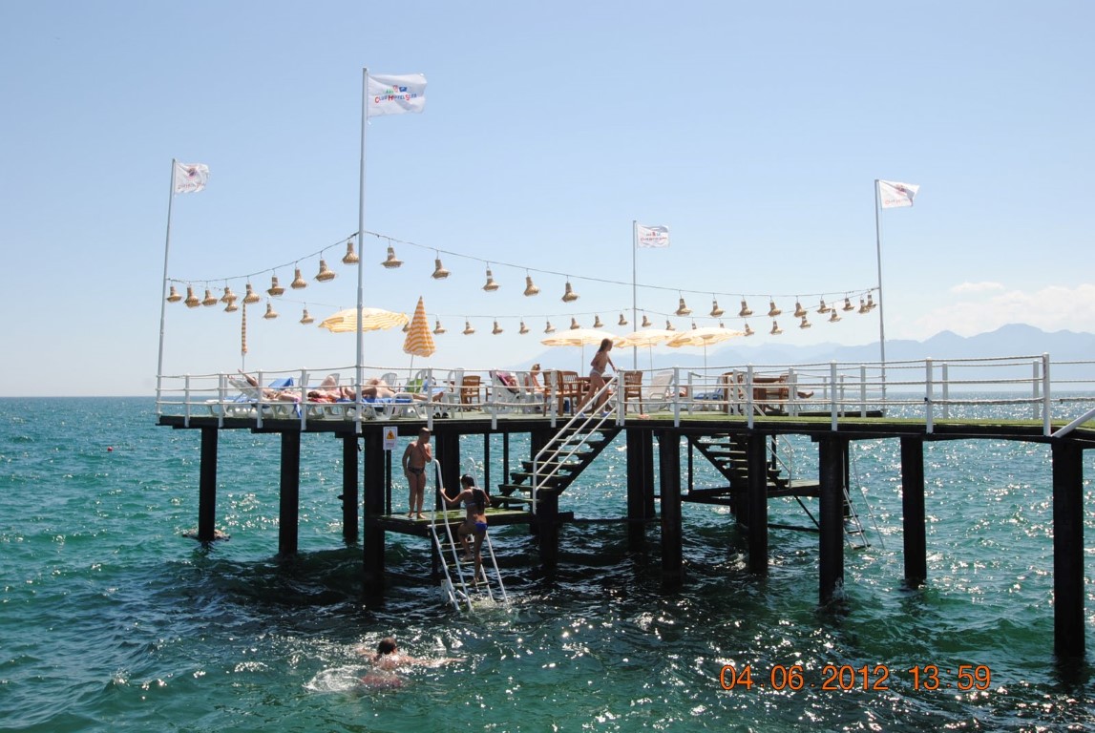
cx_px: 548
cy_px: 366
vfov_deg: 37.0
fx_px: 1096
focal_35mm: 36
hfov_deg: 53.1
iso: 100
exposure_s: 1/200
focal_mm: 24
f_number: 9
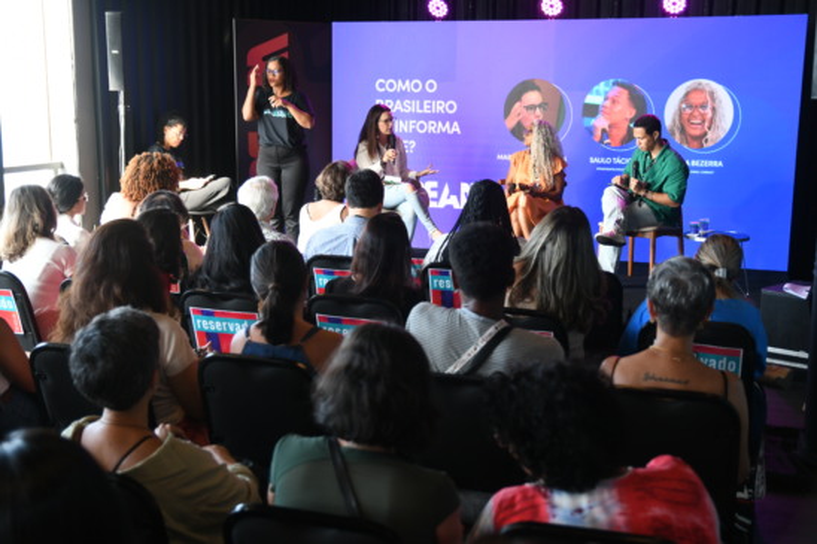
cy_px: 272
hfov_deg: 41.1
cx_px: 408
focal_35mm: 48
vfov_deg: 28.1
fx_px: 1089
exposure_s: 1/125
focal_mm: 32
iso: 500
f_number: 3.2
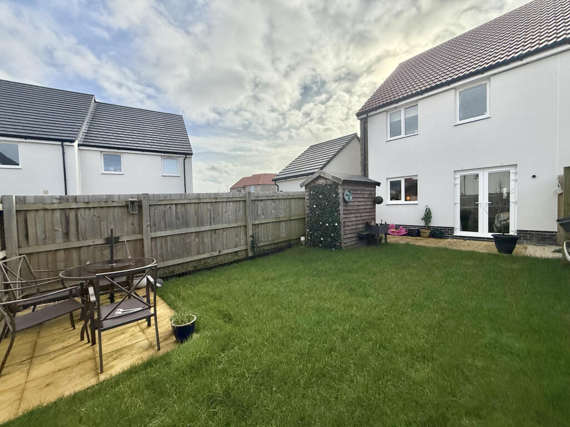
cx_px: 285
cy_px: 214
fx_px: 231
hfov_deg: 102.1
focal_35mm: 14
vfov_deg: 85.7
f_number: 2.2
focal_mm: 2.22
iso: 64
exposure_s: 1/2841
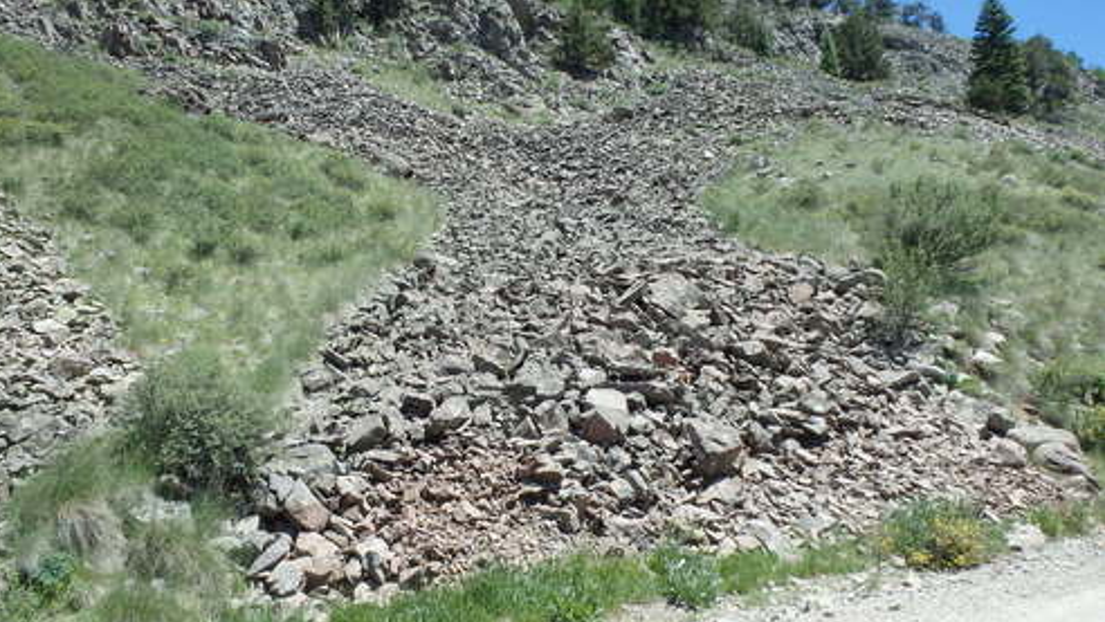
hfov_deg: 62.6
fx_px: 909
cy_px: 257
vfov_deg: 37.7
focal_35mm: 31
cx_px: 546
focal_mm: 5
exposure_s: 1/640
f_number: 3.9
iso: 125
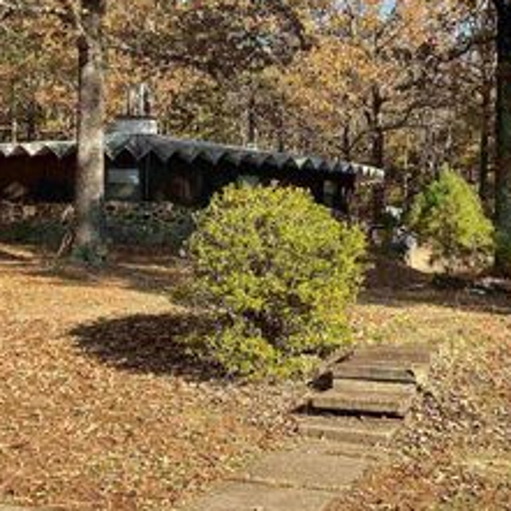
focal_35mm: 58
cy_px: 184
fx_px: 969
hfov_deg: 29.5
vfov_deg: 29.4
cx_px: 308
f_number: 1.8
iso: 16
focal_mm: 3
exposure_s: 1/770
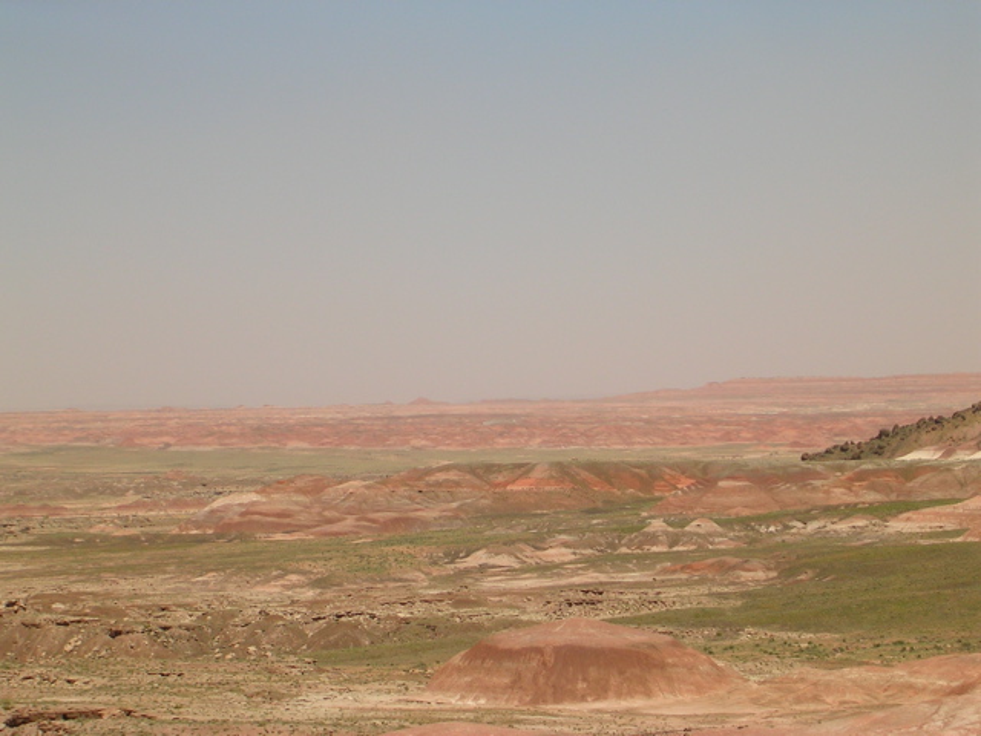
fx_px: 3259
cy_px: 368
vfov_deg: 12.9
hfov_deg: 17.1
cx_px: 490
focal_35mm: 115
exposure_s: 1/596
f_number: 4.9
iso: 50
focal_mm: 17.4
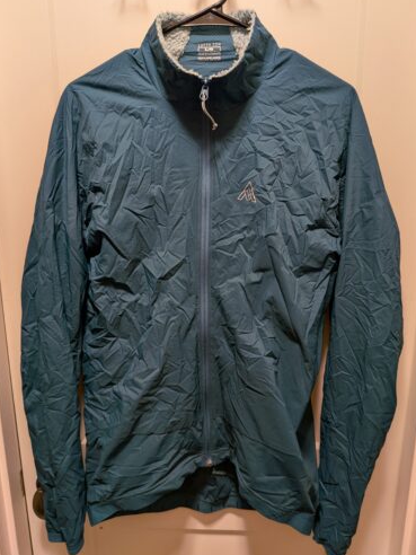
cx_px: 211
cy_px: 274
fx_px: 401
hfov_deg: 54.9
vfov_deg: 69.4
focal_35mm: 25
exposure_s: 1/50
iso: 193
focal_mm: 4.53
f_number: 1.7
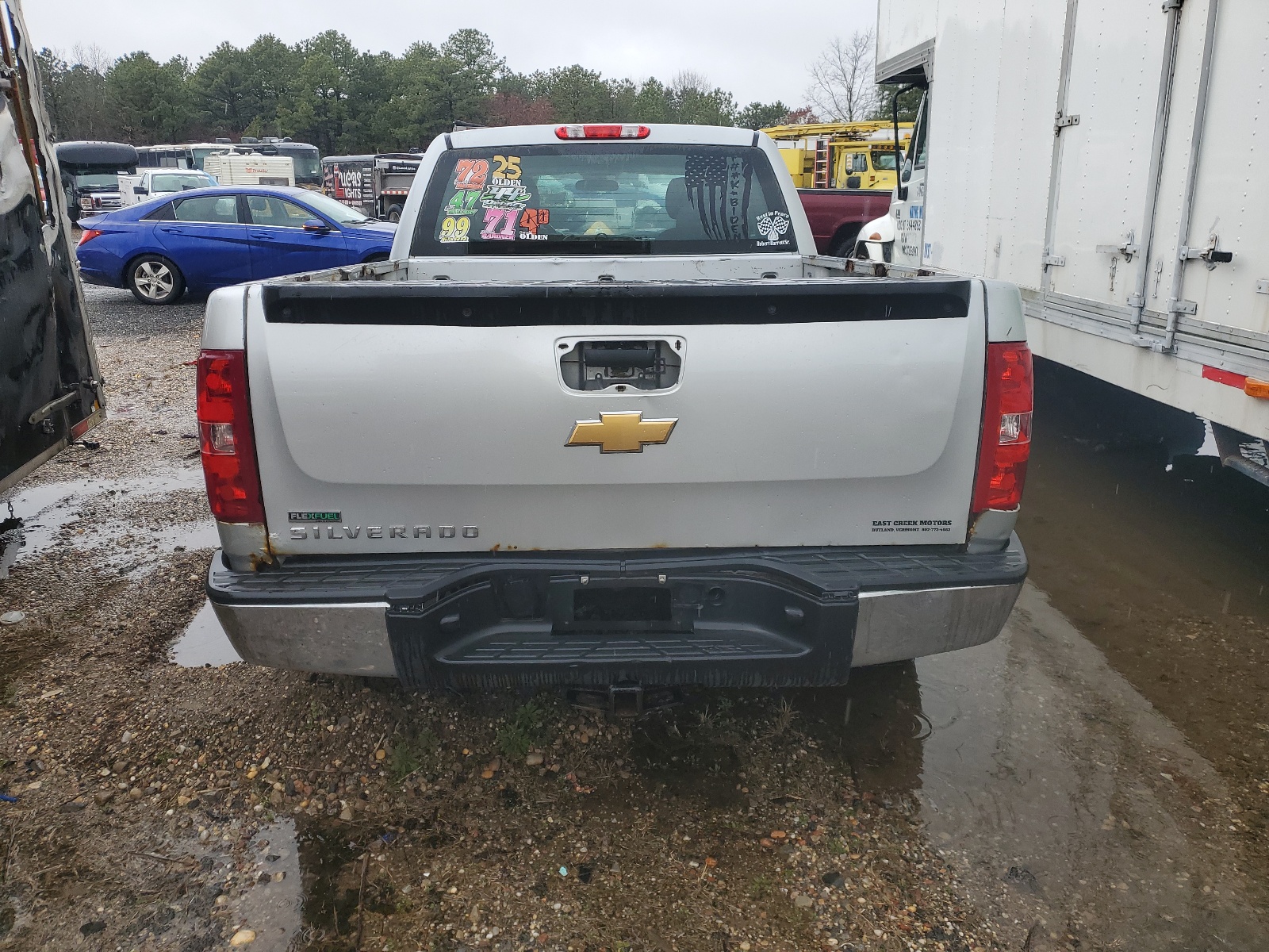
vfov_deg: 53.1
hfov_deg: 67.3
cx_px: 634
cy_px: 476
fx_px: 953
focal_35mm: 26
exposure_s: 1/455
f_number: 1.5
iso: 50
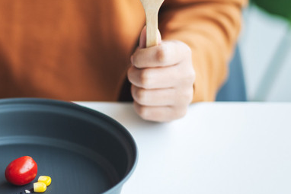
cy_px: 83
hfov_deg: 12.8
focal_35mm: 159
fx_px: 1286
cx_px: 23
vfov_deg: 8.6
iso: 200
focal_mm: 56
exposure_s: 1/1250
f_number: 1.2
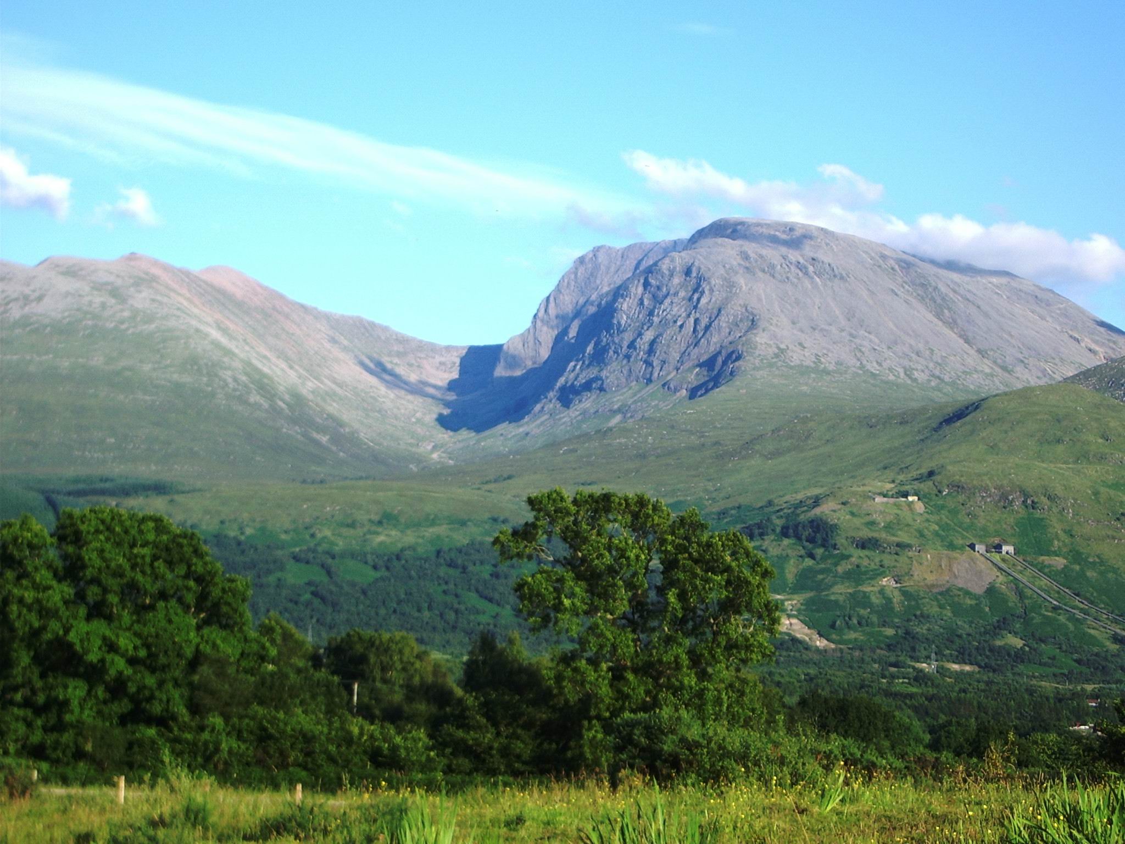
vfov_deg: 18.4
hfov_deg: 24.4
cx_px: 562
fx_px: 2600
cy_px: 422
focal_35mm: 80
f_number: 3.9
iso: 50
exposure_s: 1/250
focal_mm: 12.2
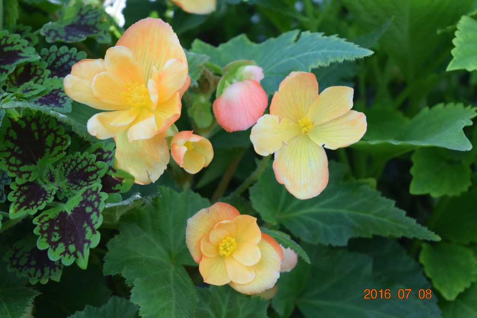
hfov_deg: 24.6
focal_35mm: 82
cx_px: 238
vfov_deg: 16.5
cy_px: 159
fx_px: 1093
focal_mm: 55
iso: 560
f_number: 5.6
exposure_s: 1/125
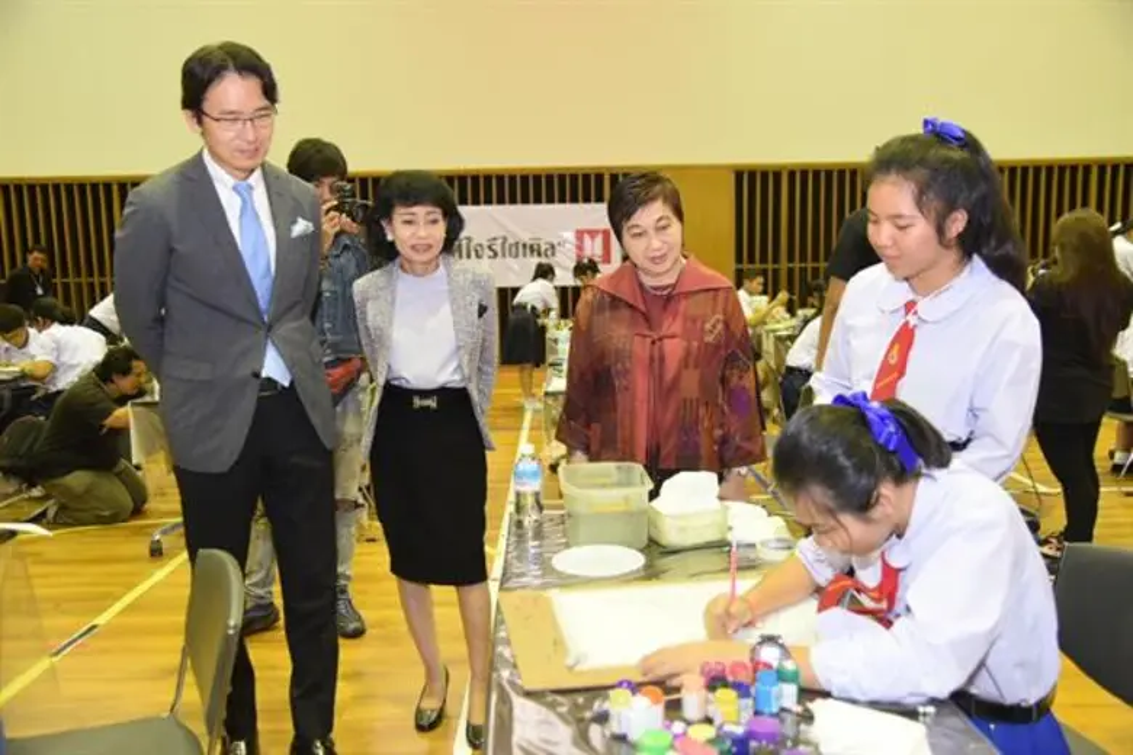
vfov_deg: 42.3
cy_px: 378
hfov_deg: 60.3
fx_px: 976
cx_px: 566
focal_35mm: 31
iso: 1000
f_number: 4
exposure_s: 1/100
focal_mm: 31
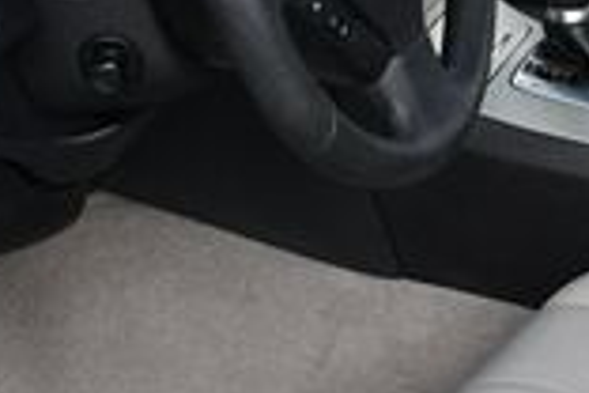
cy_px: 246
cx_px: 547
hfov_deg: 13.7
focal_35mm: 148
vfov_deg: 9.3
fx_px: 2421
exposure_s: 1/250
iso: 280
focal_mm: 18
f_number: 5.6
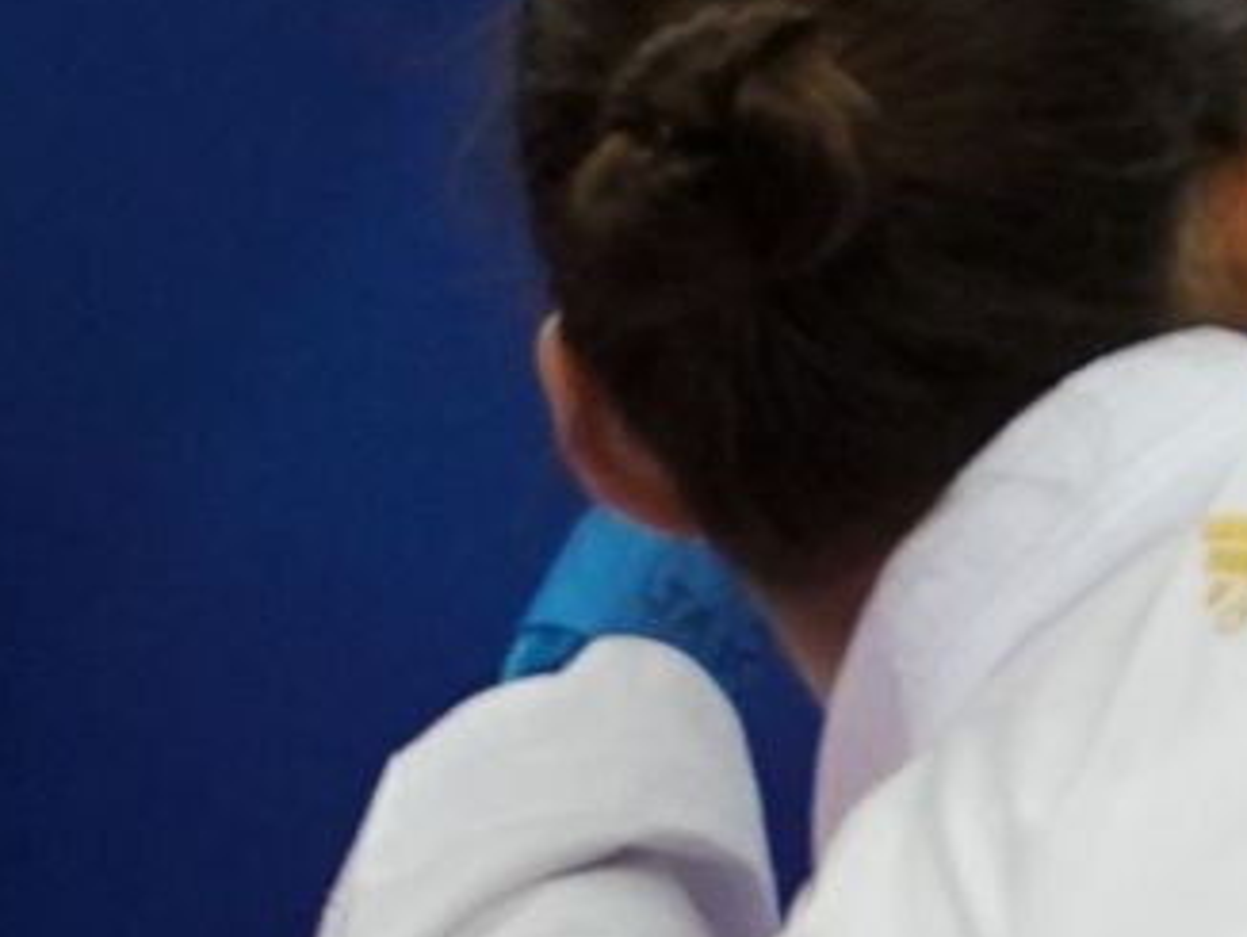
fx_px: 43585
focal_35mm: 1209
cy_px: 187
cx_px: 3274
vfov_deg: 1.2
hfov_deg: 1.6
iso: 2500
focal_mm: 152
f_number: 2.8
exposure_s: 1/1000
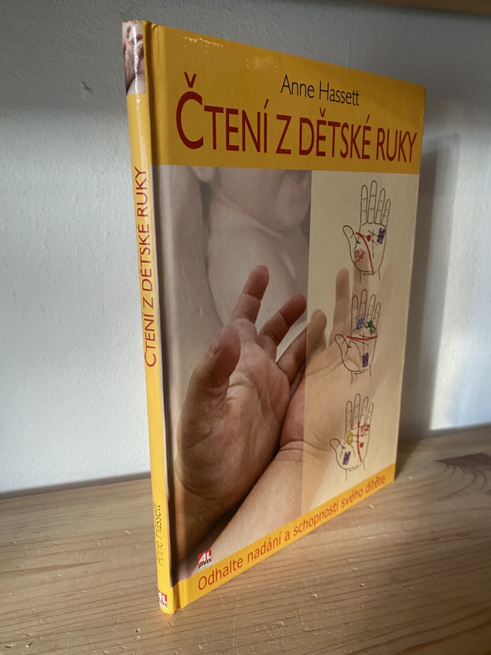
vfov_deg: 67.3
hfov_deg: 53.1
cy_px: 328
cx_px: 246
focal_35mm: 26
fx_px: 492
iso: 160
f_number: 1.8
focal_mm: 4.25
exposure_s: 1/50
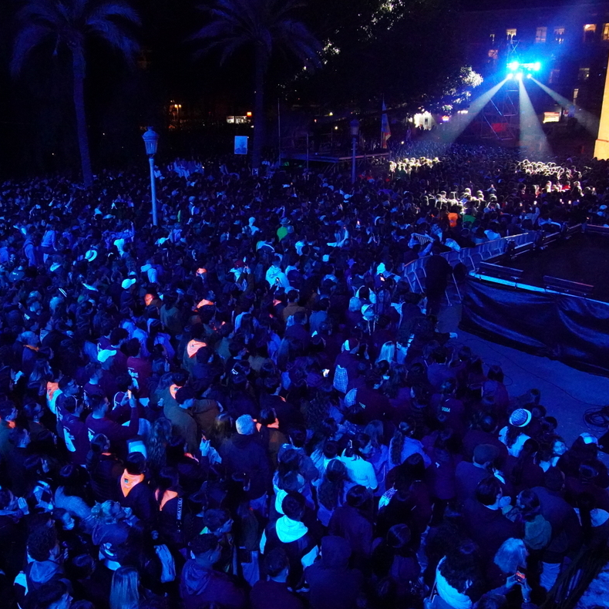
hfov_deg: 52.0
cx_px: 232
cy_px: 304
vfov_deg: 52.5
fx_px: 617
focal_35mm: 31
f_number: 2.8
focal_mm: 16
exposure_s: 1/500
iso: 16000
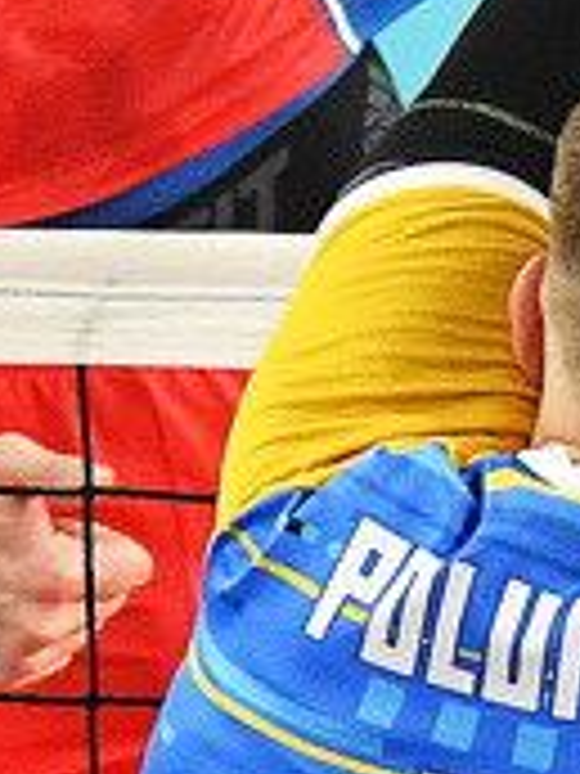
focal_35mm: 3224
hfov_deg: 0.5
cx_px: 904
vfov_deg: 0.6
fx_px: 72025
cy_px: 288
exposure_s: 1/1250
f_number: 3.5
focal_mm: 300
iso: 1600
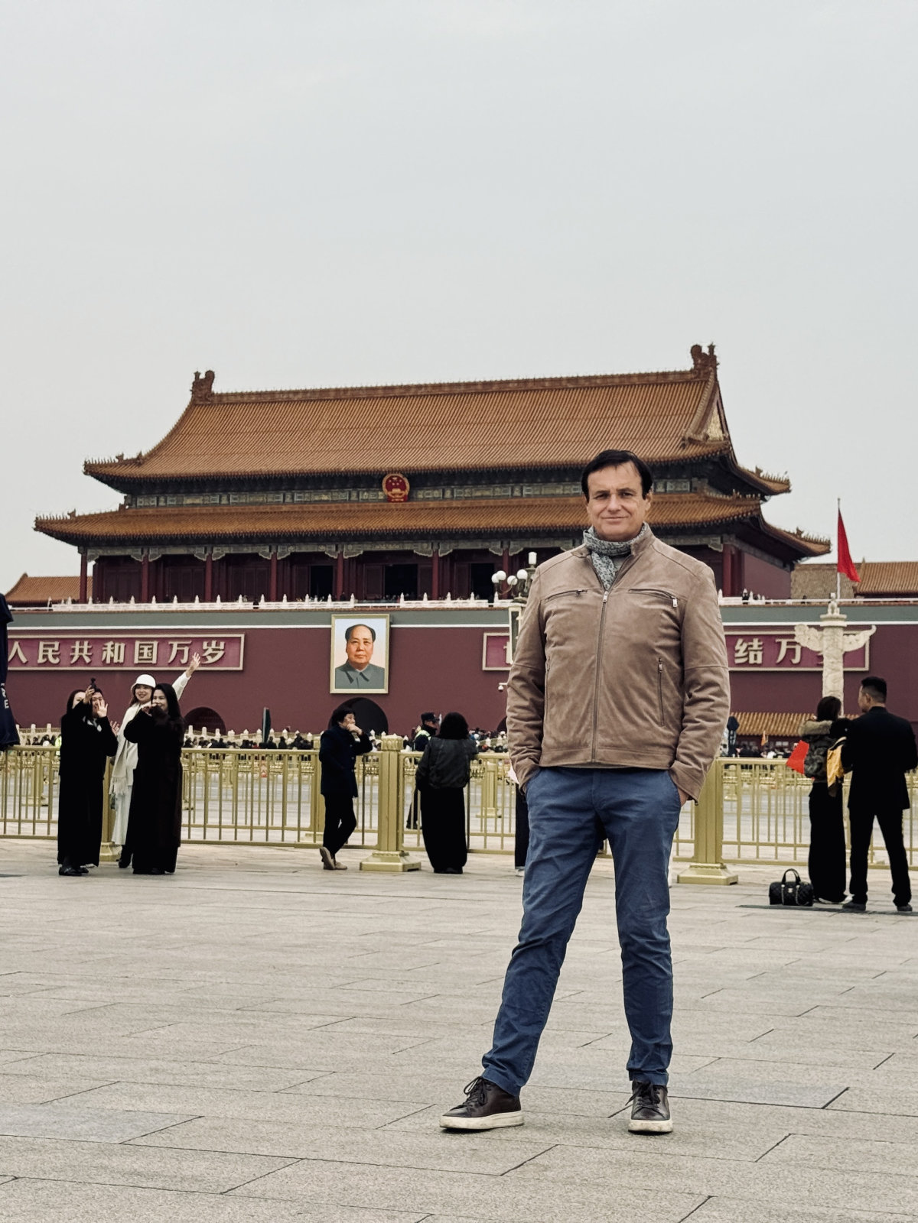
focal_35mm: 48
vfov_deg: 39.7
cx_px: 459
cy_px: 612
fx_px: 1697
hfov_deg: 30.3
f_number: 1.8
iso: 64
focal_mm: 6.8
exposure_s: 1/3891
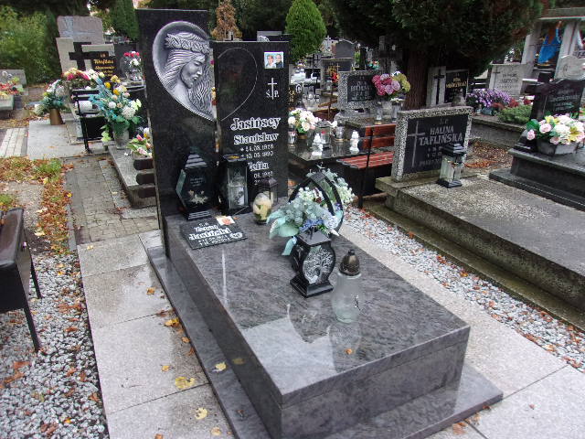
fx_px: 456
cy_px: 220
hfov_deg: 65.3
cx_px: 292
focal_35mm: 27
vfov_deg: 51.4
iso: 163
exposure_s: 1/34
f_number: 3
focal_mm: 4.9
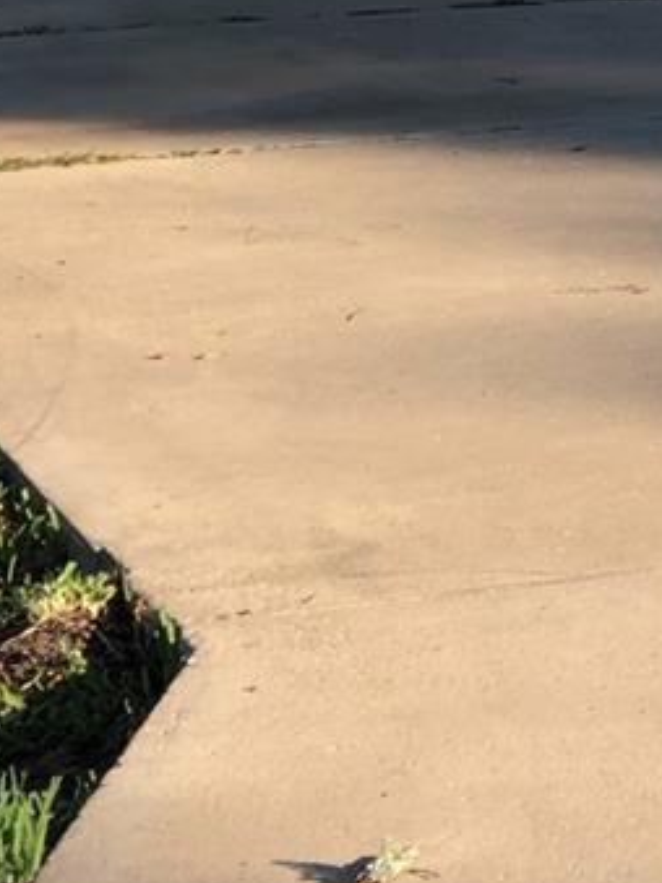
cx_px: 1071
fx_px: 5154
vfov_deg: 9.7
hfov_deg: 7.2
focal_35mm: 202
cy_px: -182
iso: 20
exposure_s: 1/238
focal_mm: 6.6
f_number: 2.8
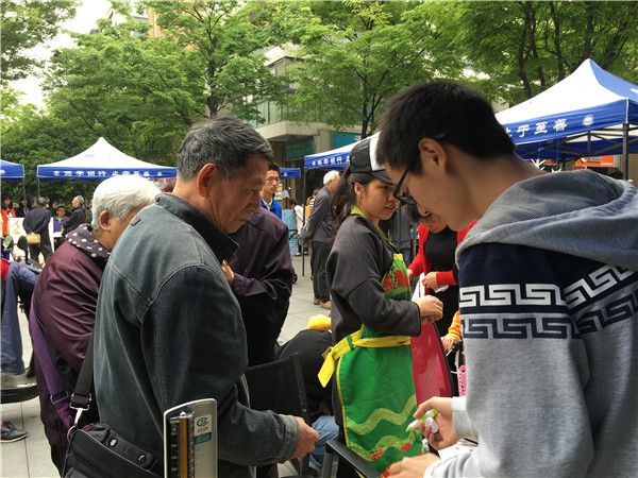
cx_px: 319
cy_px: 239
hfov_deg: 61.7
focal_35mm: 29
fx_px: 534
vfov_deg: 48.2
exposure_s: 1/115
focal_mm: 4.15
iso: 25
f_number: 2.2
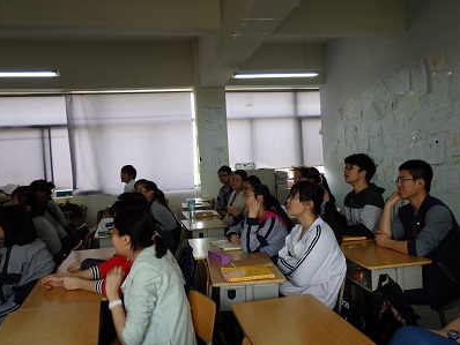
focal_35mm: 28
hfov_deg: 63.4
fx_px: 372
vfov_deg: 49.8
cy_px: 170
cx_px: 234
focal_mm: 5
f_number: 3.2
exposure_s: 1/50
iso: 100
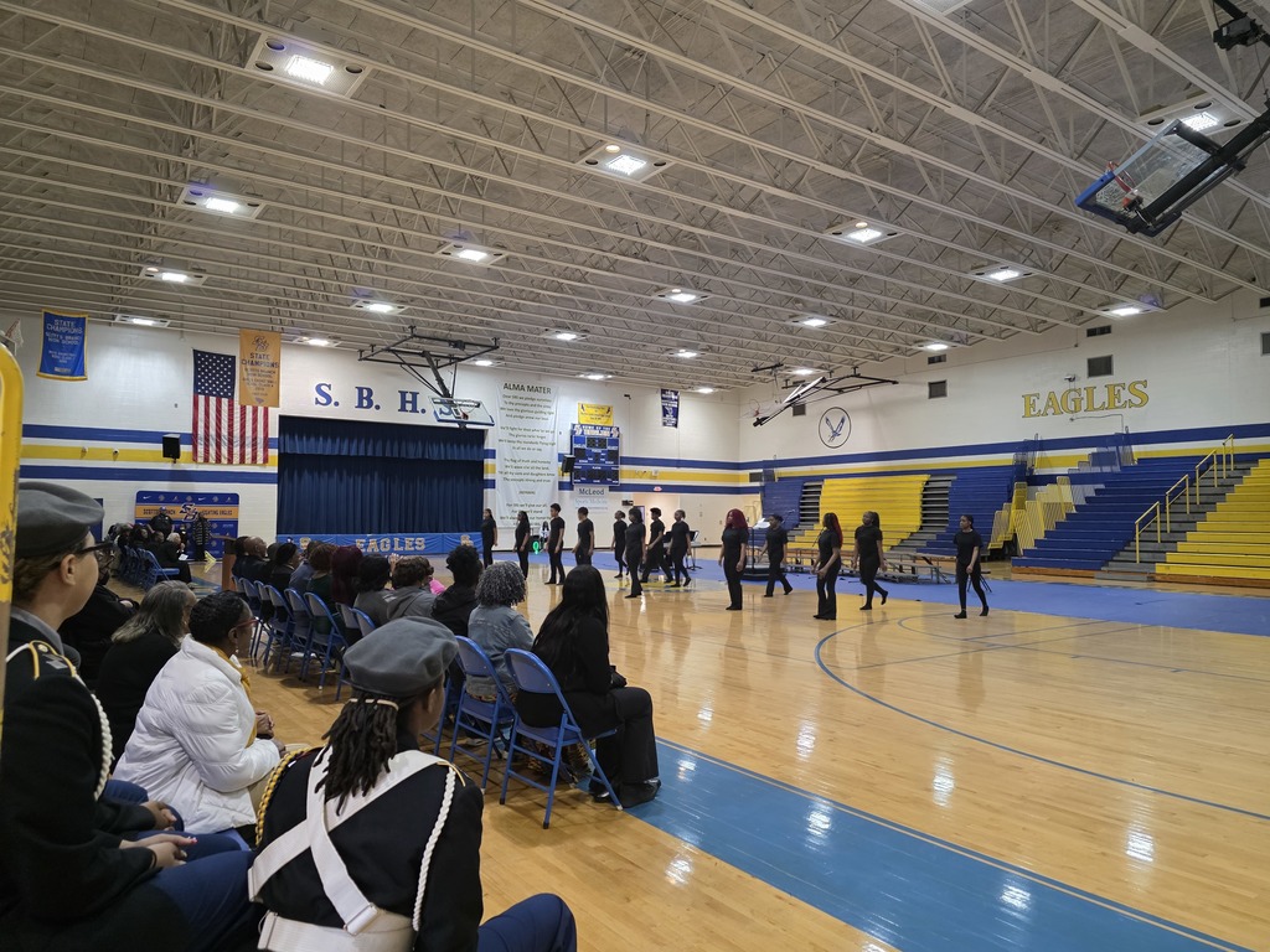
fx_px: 844
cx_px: 635
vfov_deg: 58.9
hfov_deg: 73.9
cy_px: 476
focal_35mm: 23
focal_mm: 6.3
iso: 640
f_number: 1.7
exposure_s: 1/120
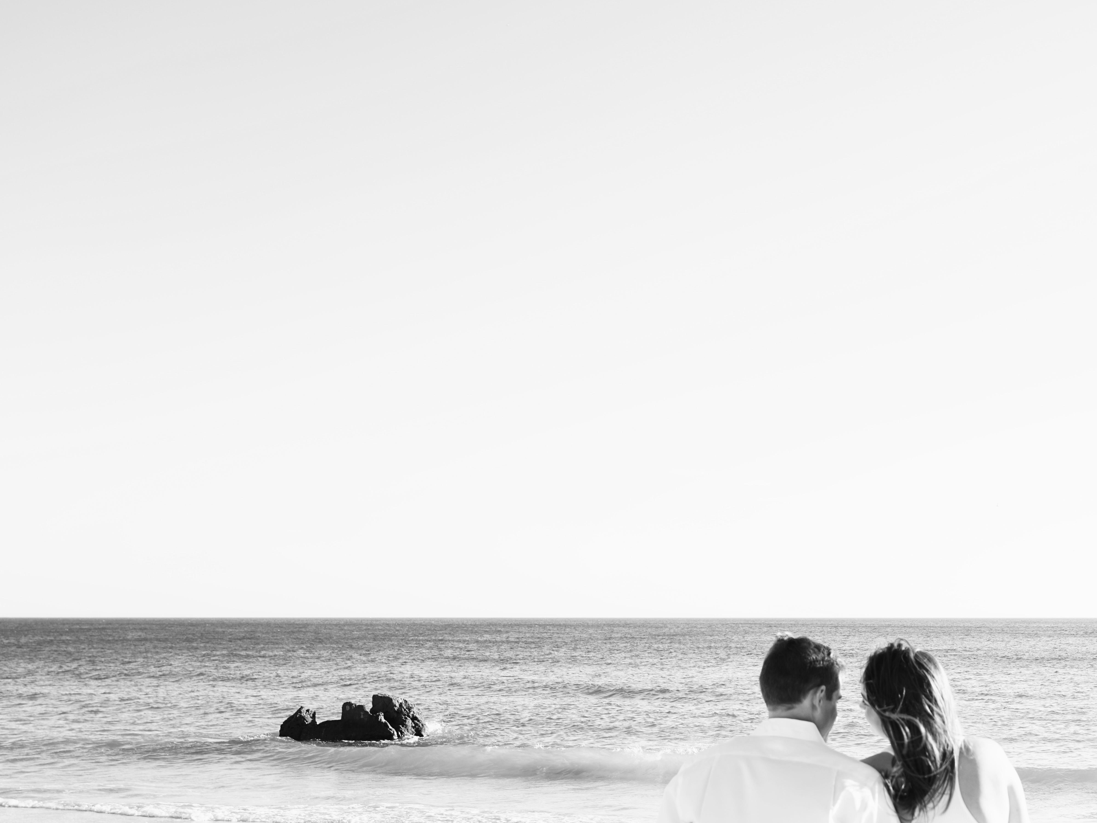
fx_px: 1521
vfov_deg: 30.1
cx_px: 841
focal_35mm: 48
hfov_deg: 38.5
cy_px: 544
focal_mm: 30
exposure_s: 1/160
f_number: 5.6
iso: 100
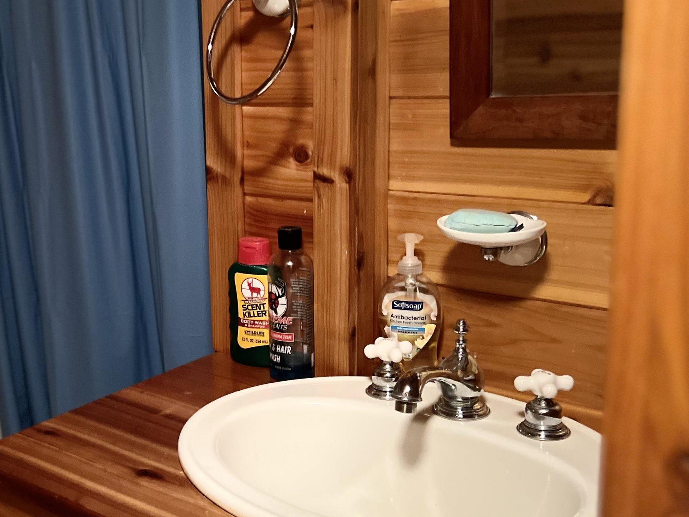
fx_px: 955
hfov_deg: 37.9
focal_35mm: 48
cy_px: 287
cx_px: 120
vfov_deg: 30.2
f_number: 1.5
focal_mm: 5.7
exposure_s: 1/30
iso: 500
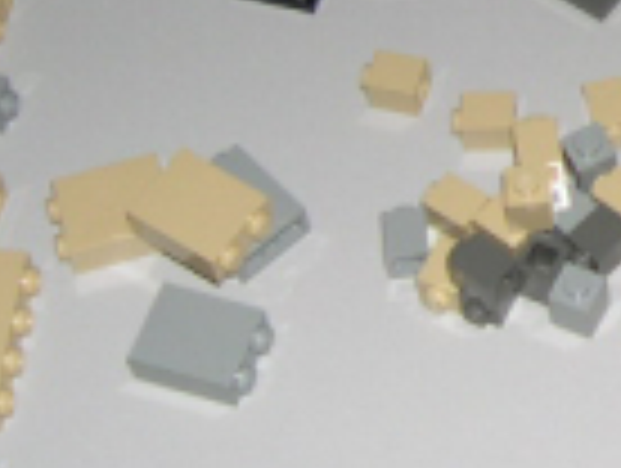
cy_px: -104
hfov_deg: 10.6
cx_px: 1094
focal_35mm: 176
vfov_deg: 8.4
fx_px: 3163
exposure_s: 1/60
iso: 100
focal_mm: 8
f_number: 2.8
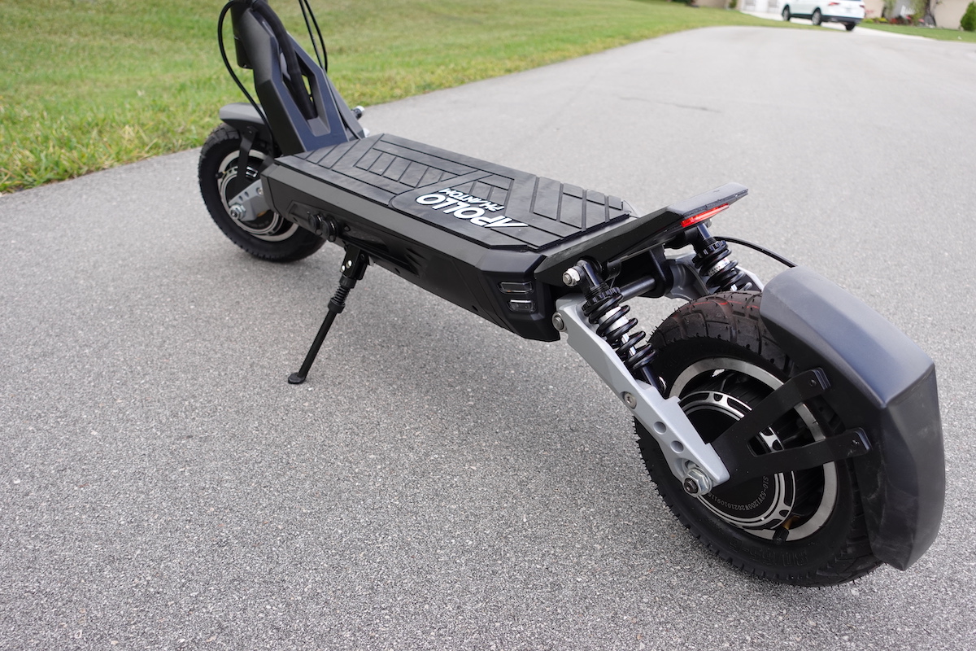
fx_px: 786
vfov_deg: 45.0
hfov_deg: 63.7
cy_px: 326
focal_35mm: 29
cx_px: 488
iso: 125
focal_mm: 11.5
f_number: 2.8
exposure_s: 1/320
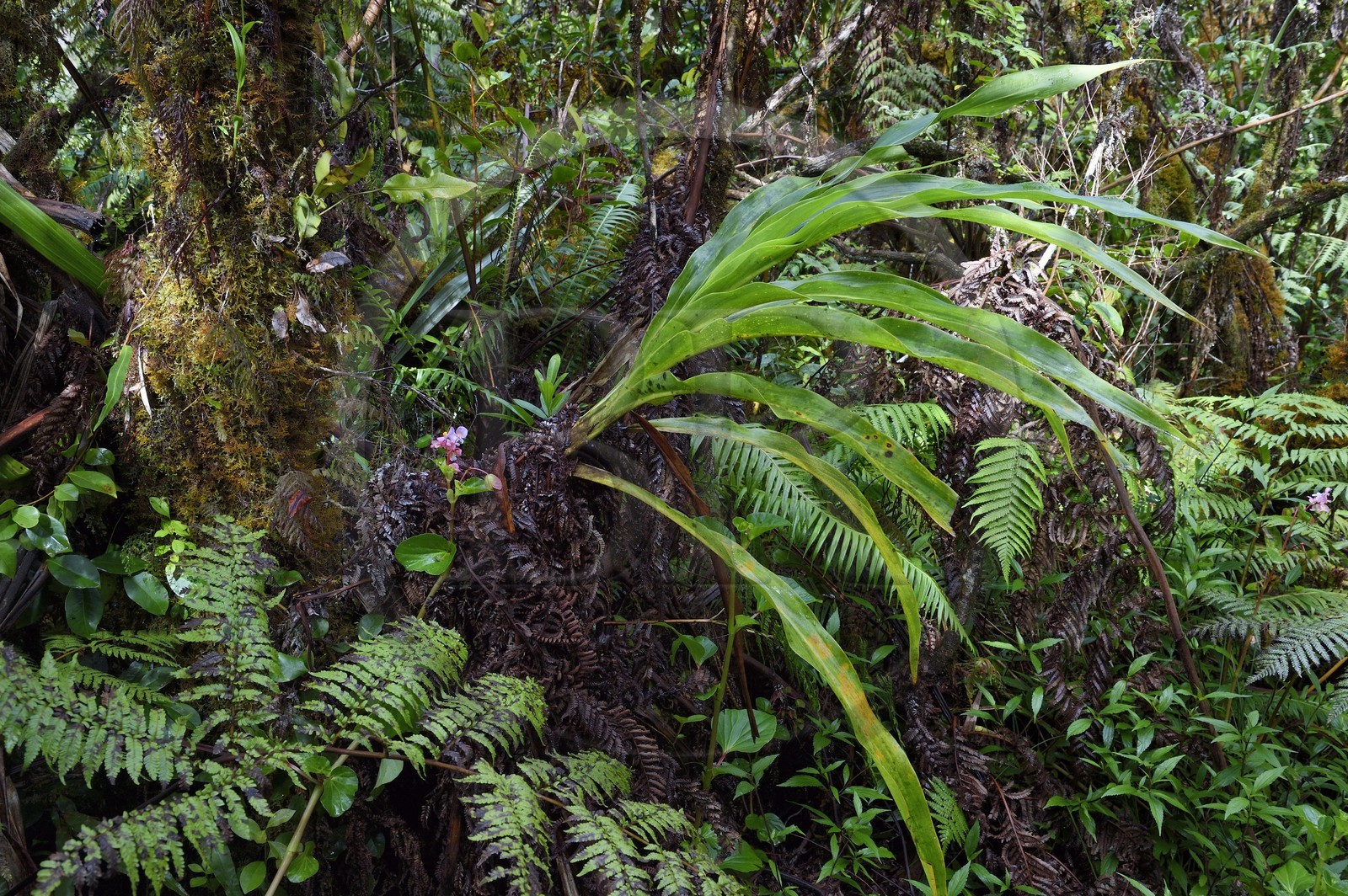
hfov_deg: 54.5
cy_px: 448
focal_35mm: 35
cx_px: 674
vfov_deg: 37.8
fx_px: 1309
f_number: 13
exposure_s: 1/160
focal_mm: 35
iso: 1600
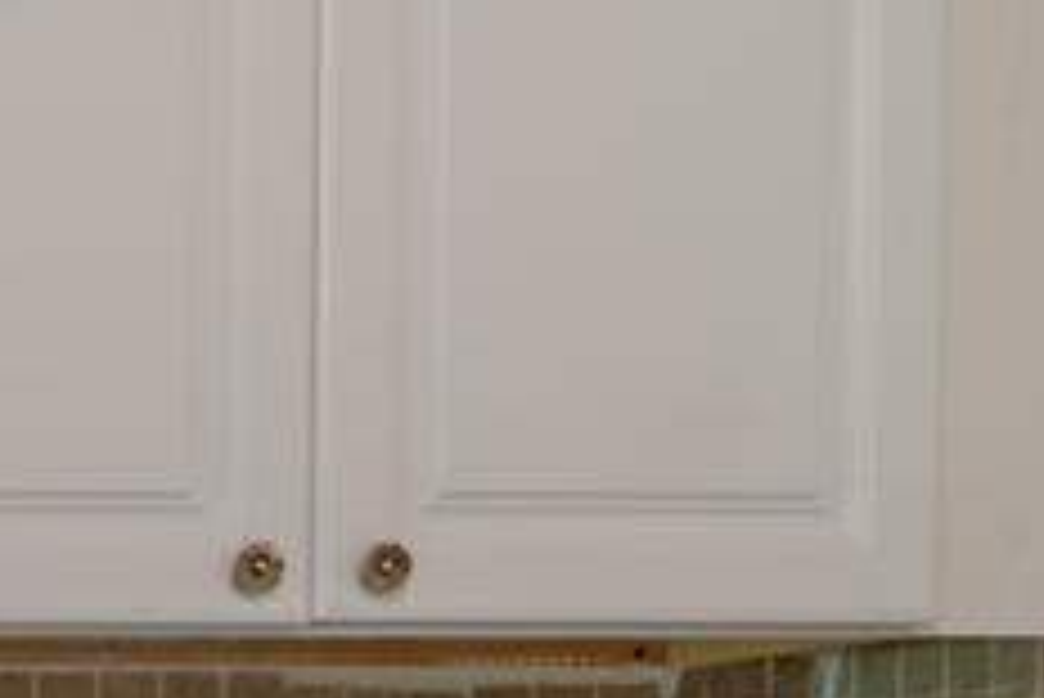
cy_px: 991
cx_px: -1310
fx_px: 3395
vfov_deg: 11.3
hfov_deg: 13.6
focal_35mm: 117
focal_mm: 17
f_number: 8
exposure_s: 1/40
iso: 100
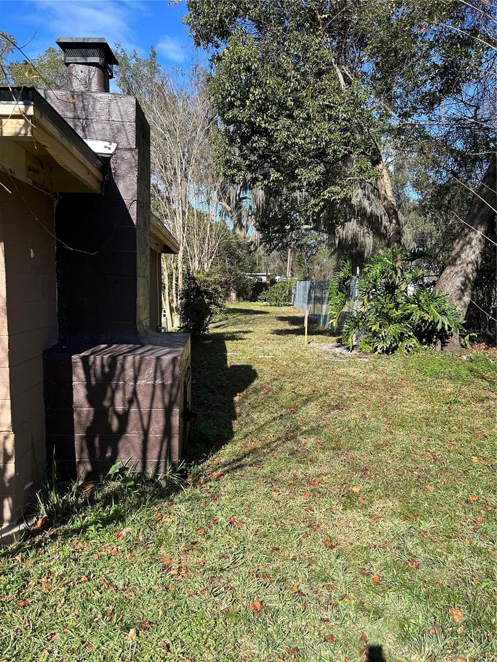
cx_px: 248
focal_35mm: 26
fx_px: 498
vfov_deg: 67.3
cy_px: 331
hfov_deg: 53.1
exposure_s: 1/1901
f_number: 1.5
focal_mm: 5.7
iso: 50
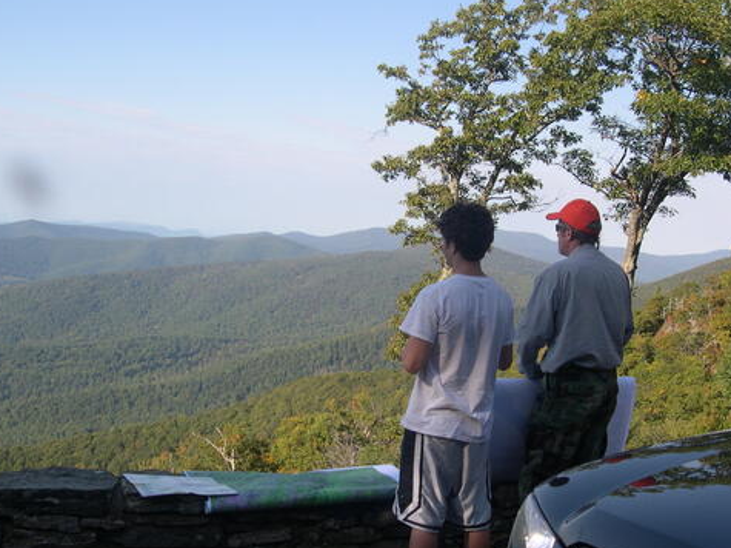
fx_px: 1013
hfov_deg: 39.6
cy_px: 325
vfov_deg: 30.2
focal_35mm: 48
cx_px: 340
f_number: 7.6
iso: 100
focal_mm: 8
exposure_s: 1/125
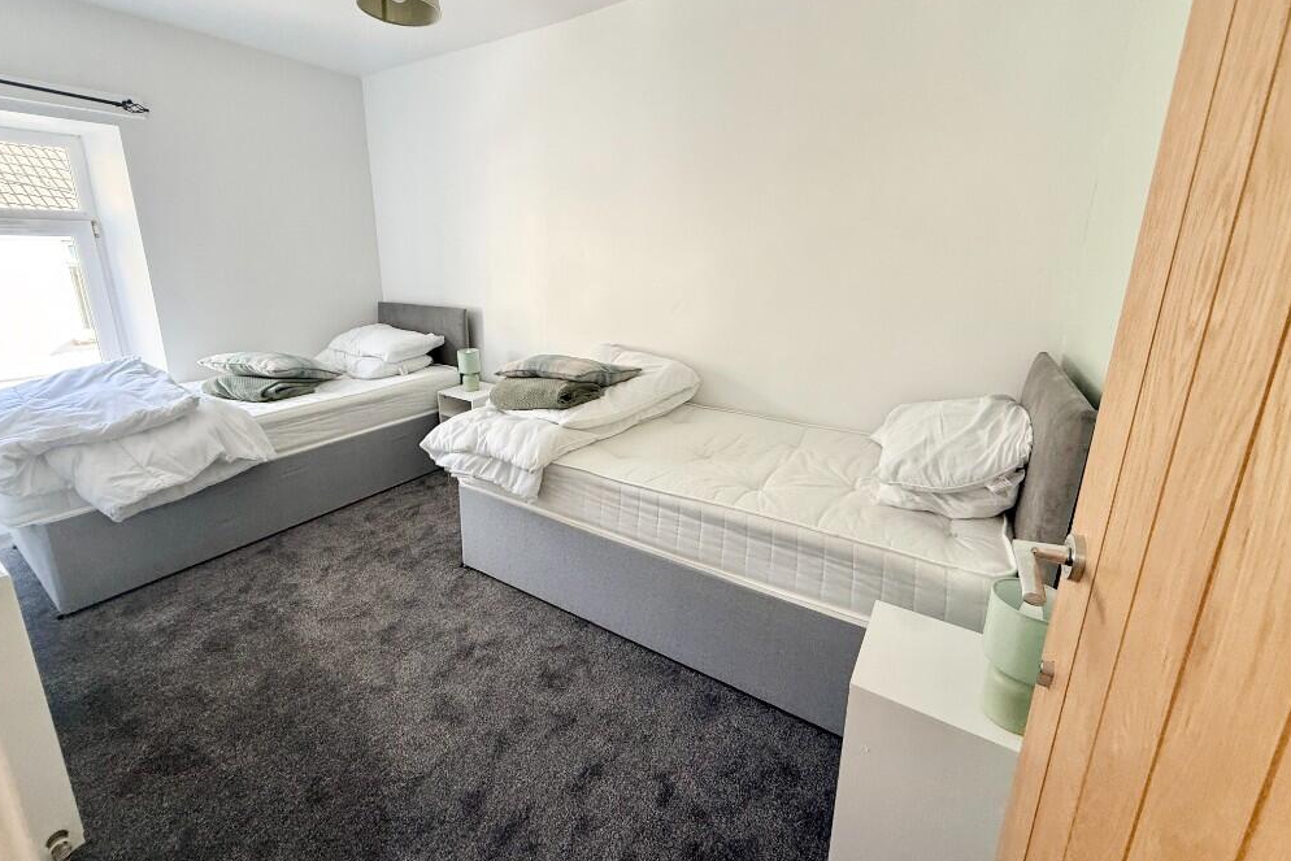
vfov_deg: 77.1
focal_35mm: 15
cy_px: 382
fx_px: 538
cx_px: 631
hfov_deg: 100.4
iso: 250
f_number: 2.2
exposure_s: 1/99
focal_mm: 2.22
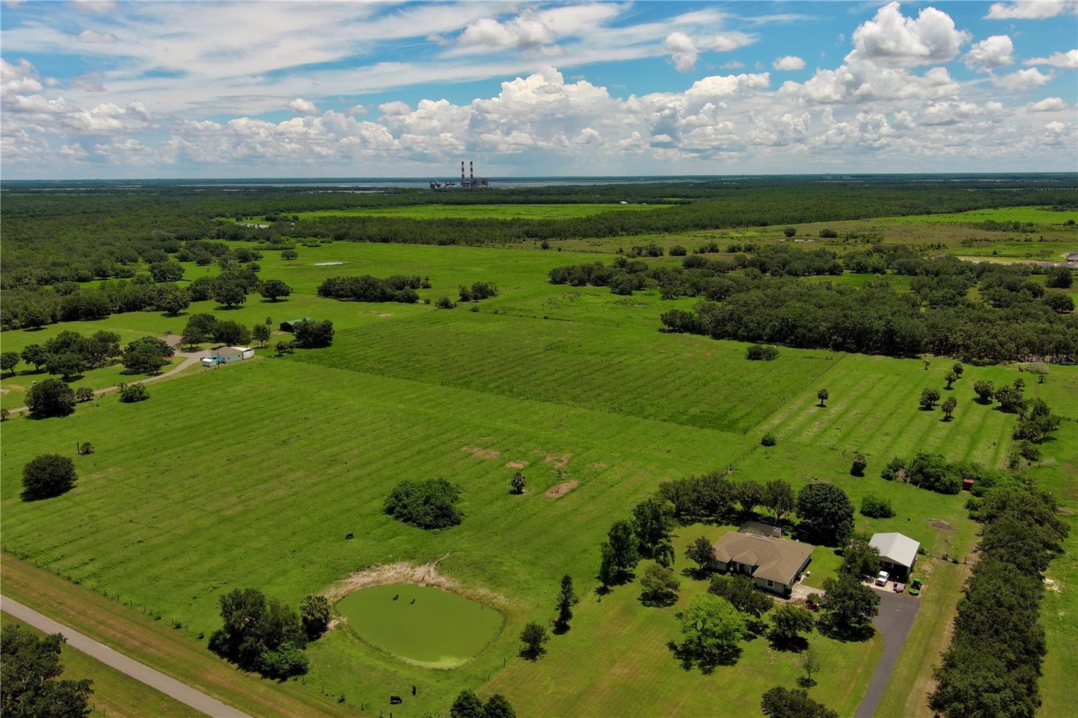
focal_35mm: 29
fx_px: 868
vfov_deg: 44.9
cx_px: 539
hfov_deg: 63.7
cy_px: 359
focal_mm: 10.57
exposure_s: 1/320
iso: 100
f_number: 9
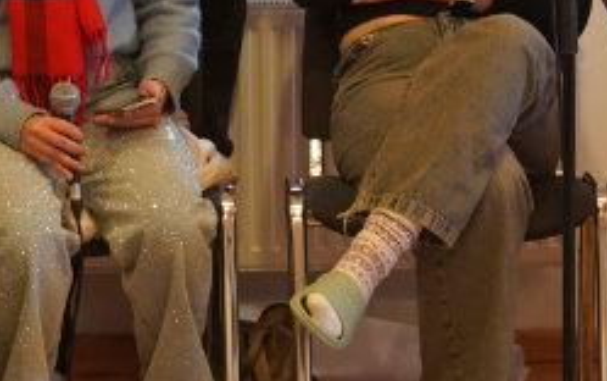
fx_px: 3725
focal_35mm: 225
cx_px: 427
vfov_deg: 5.8
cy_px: -18
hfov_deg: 9.3
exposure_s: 1/160
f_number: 4
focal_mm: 43
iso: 2000
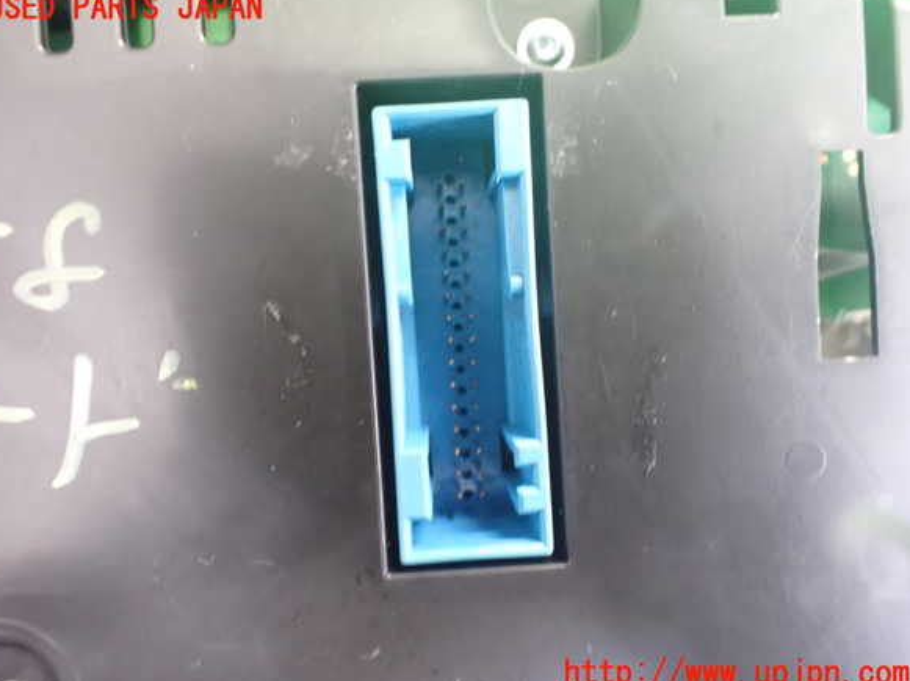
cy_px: 341
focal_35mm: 31
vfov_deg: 45.4
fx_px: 814
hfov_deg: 58.4
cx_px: 448
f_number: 2.3
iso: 1250
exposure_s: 1/30
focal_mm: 5.4
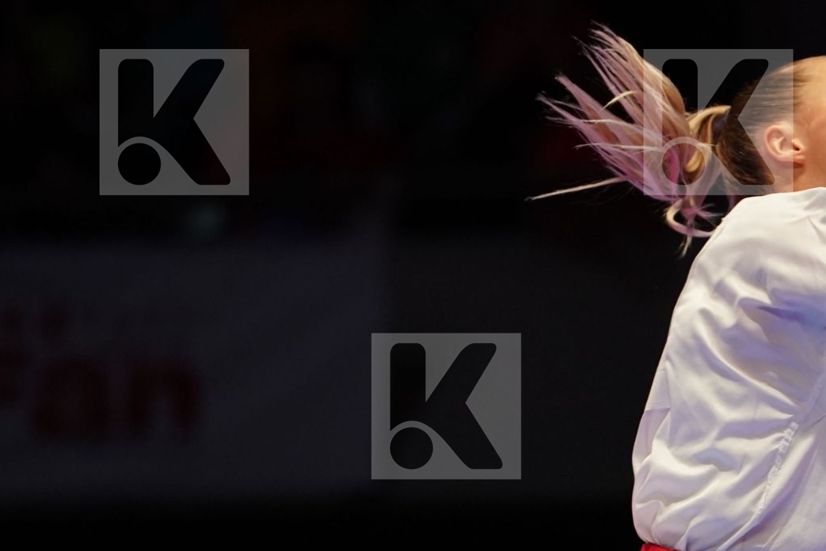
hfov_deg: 4.8
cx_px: 718
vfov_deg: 3.2
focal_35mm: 425
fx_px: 9751
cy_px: 406
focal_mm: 162
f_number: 2.8
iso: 2000
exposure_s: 1/1000
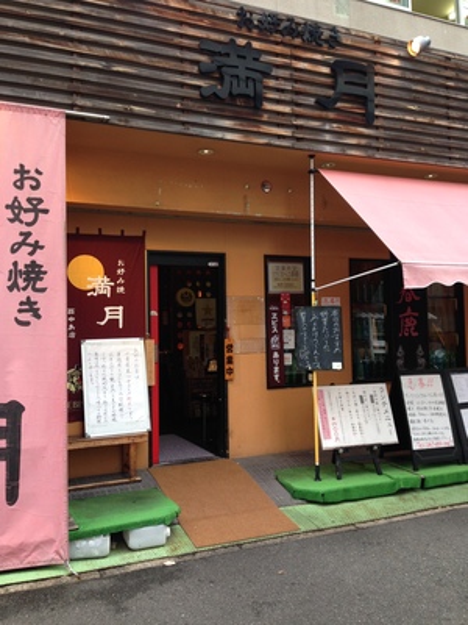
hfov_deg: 42.9
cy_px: 312
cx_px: 234
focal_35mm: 33
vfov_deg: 55.4
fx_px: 595
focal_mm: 4.12
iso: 50
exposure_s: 1/40
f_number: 2.4
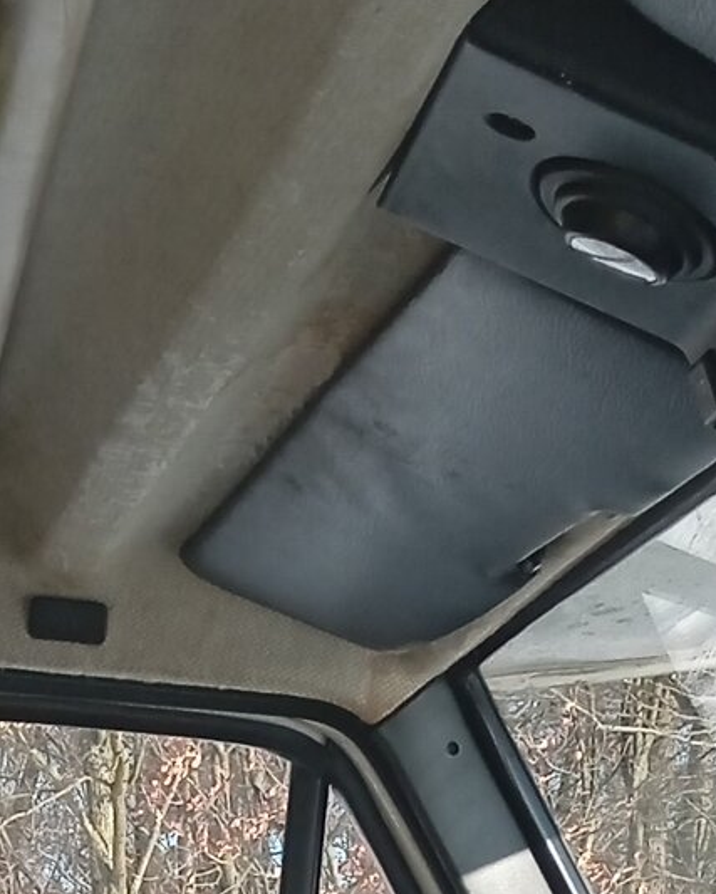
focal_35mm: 123
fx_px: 3255
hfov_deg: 12.5
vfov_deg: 14.1
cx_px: 300
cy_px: 1552
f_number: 2.2
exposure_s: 1/215
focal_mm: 3.43
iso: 100
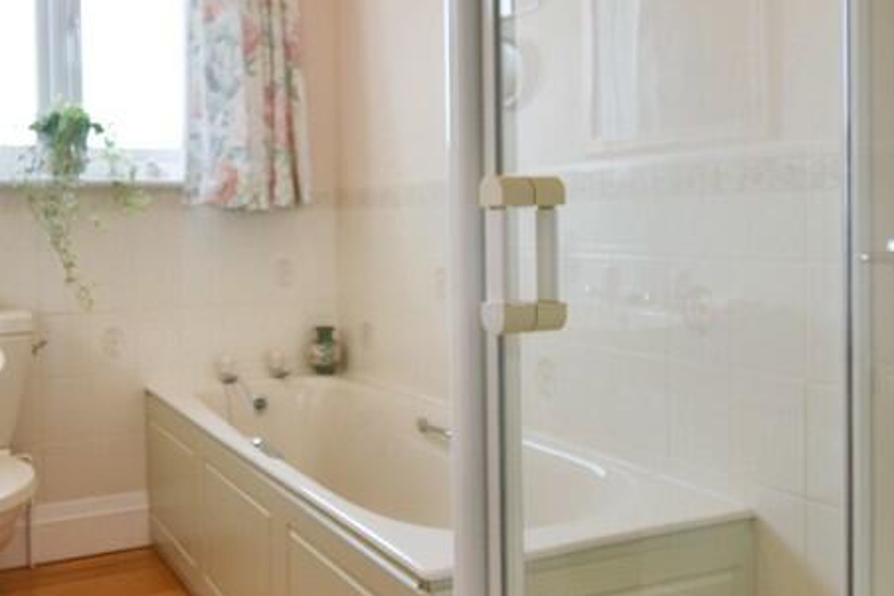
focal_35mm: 34
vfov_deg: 38.7
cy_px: 247
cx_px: 285
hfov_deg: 54.5
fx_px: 844
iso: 100
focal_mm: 10
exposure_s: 1/40
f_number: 4.5
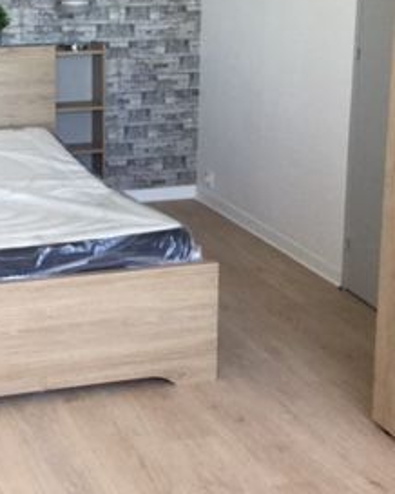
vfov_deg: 26.4
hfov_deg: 21.1
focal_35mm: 71
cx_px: 47
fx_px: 1039
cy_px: 118
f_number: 2.4
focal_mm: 3.3
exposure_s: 1/33
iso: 40
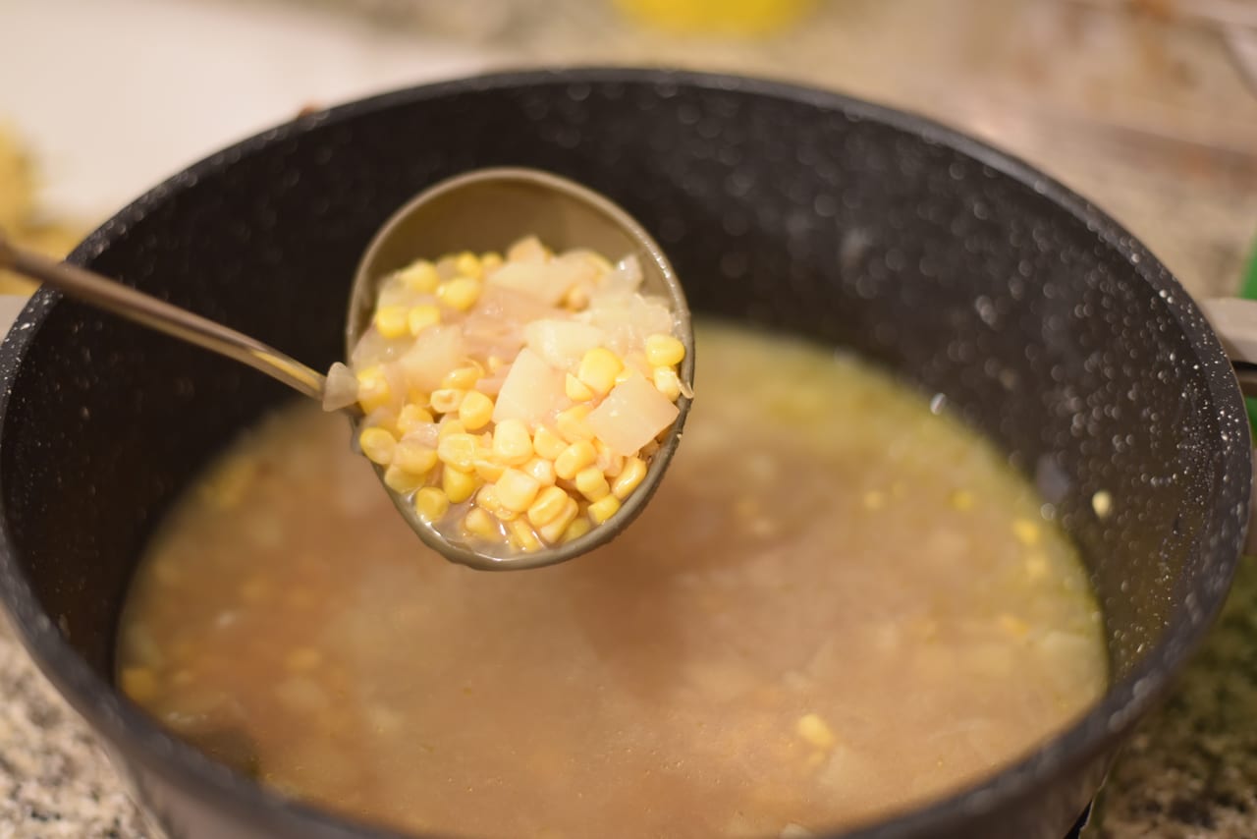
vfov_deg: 27.0
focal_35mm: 50
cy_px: 420
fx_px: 1746
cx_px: 628
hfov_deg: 39.6
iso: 1600
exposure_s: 1/60
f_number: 1.8
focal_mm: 50
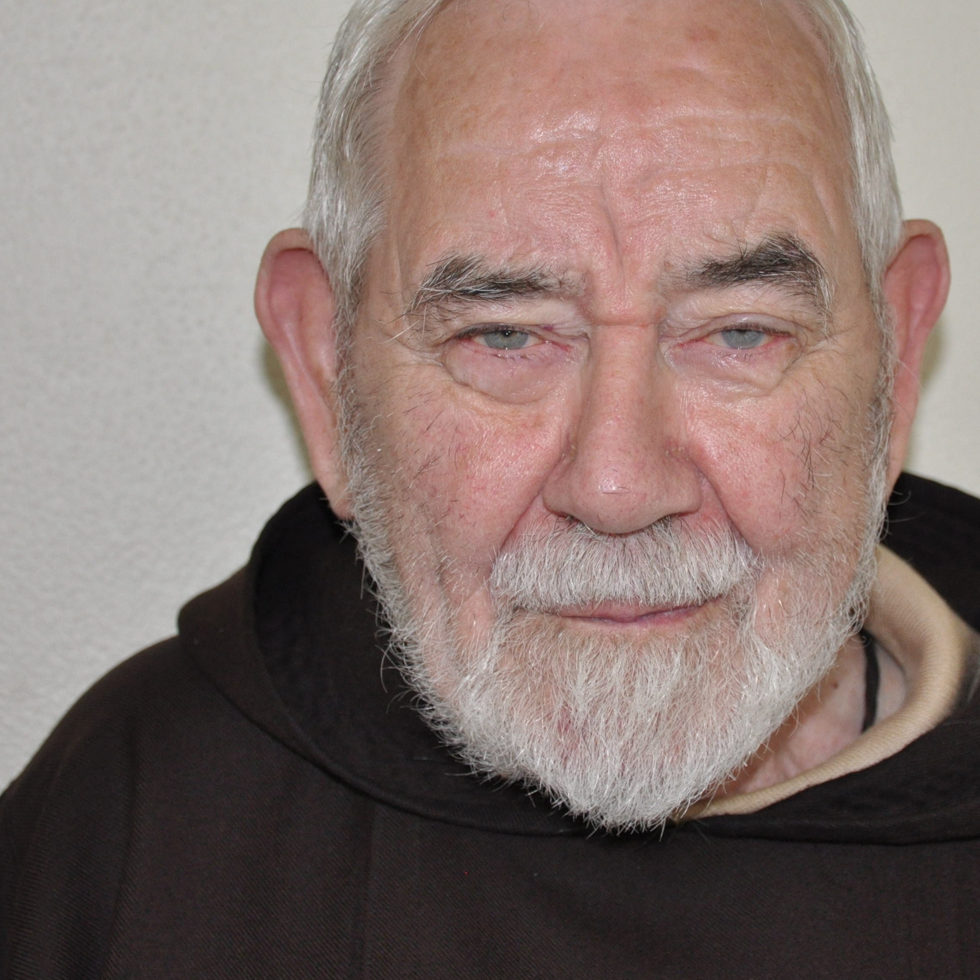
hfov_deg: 19.3
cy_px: 435
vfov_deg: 19.3
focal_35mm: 90
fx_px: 2883
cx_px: 623
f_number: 4.5
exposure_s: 1/60
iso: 800
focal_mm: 38
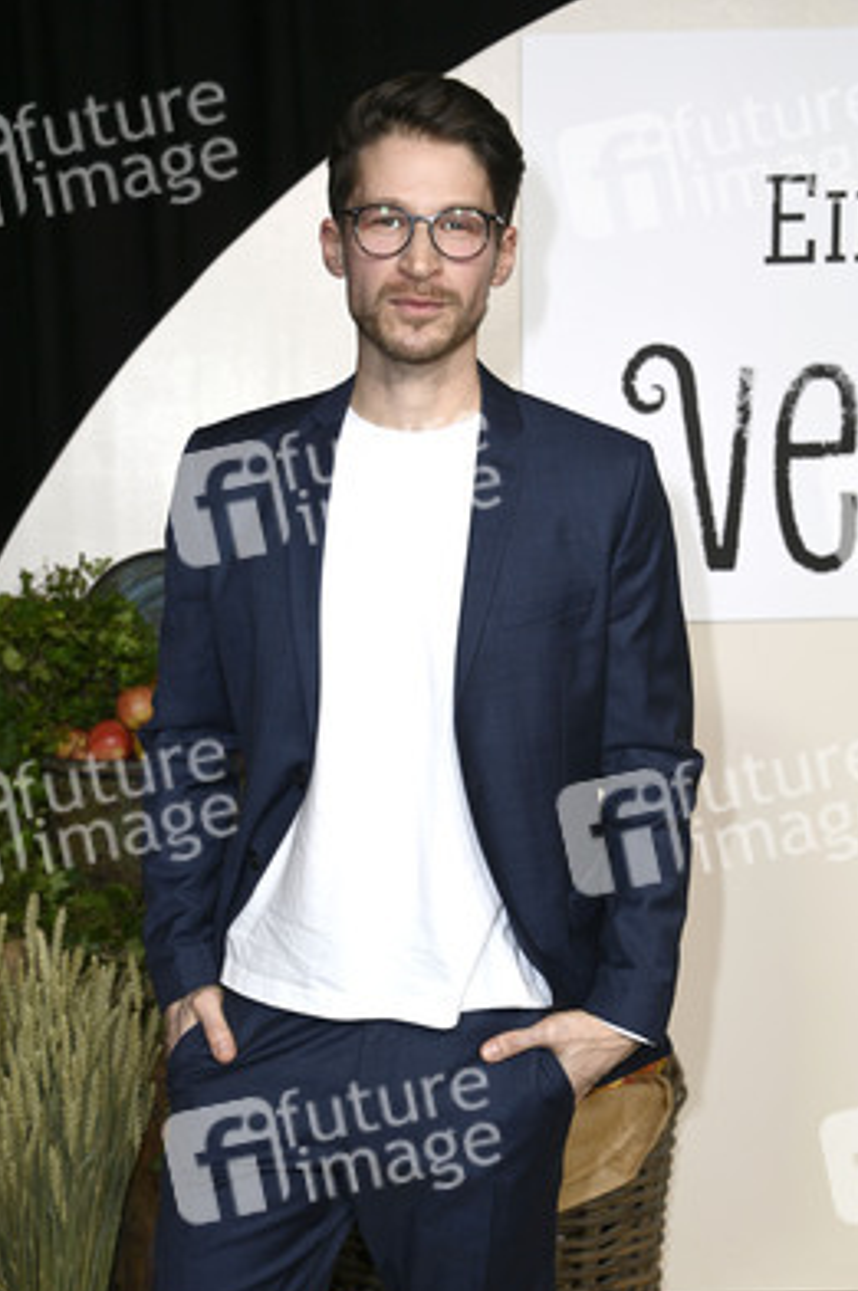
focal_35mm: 57
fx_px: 2043
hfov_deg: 23.7
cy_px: 654
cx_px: 427
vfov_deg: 35.1
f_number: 5
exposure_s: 1/250
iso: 640
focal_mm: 56
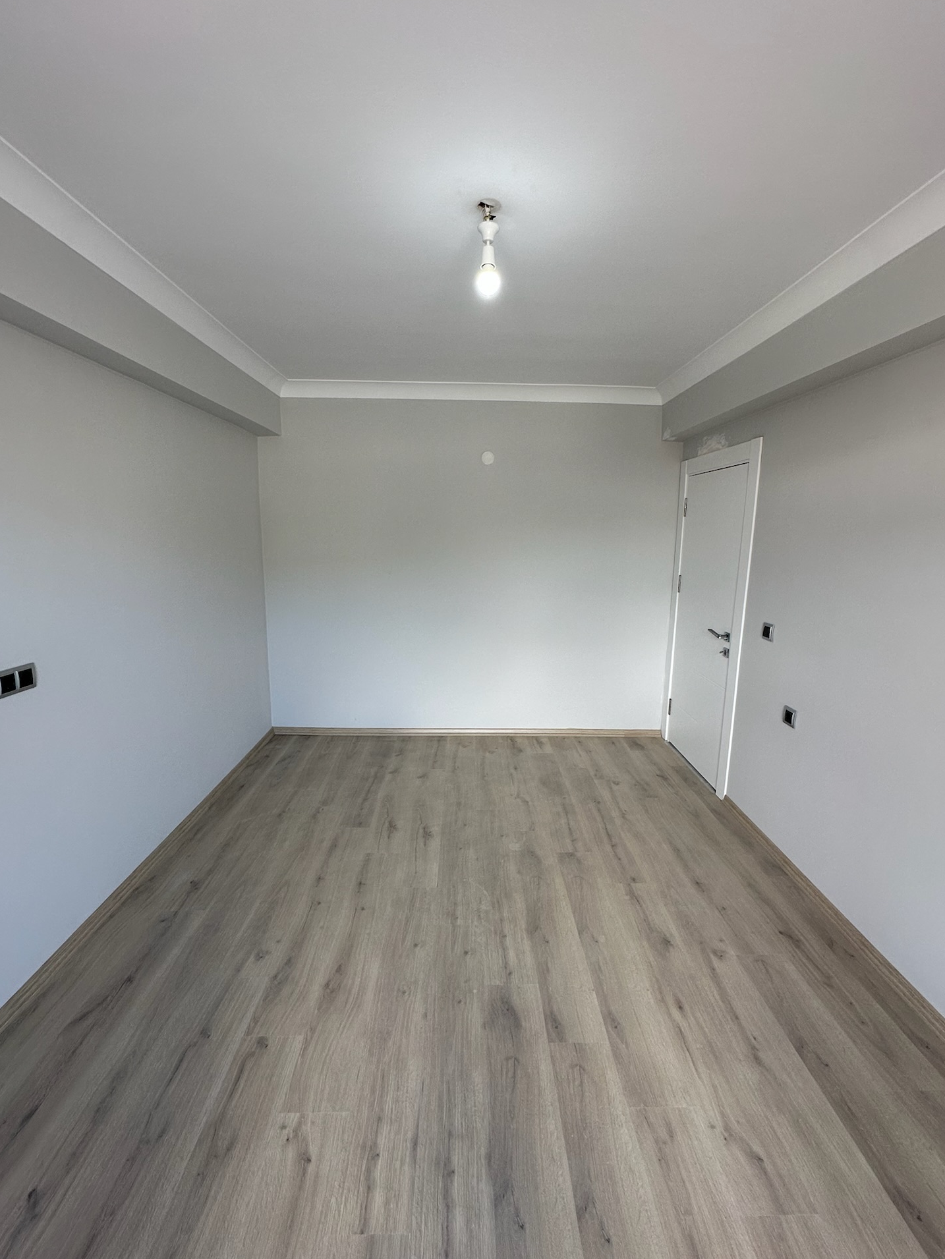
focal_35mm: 15
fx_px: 546
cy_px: 623
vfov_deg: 98.2
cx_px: 477
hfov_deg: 81.8
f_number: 2.2
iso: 80
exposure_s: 1/99
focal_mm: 2.22
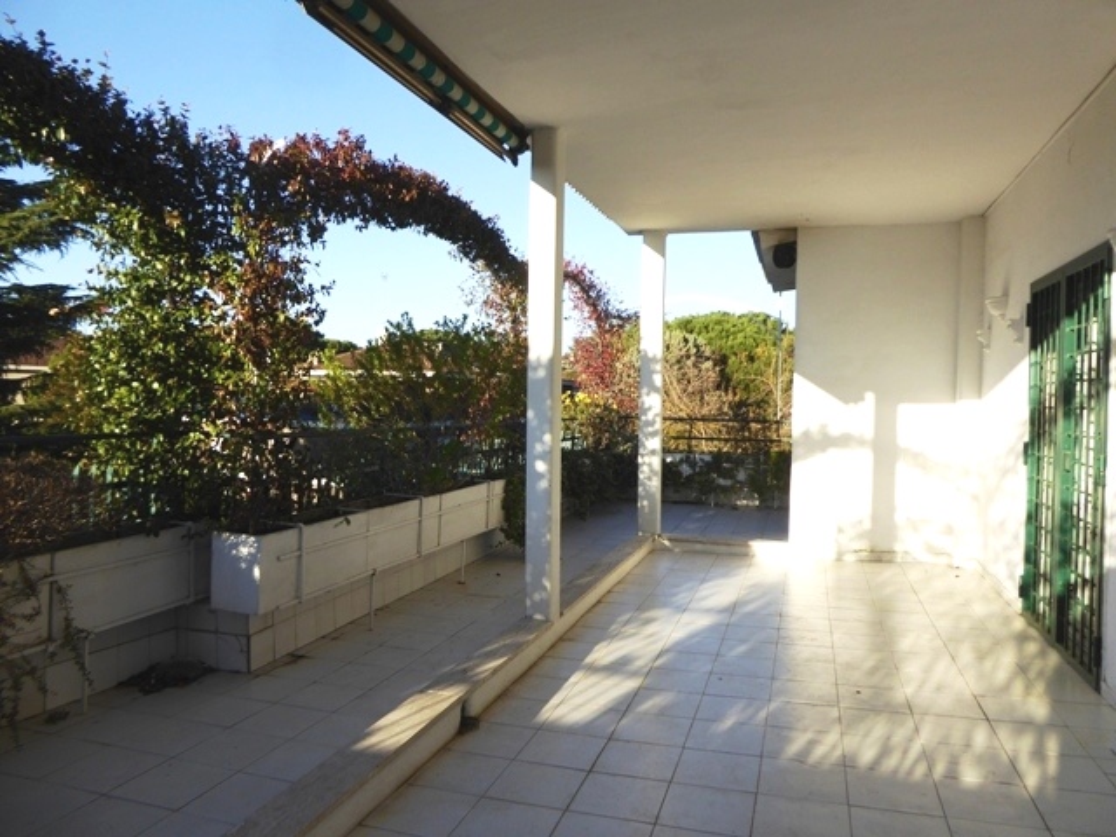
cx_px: 558
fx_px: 806
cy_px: 418
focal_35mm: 25
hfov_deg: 69.4
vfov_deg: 54.9
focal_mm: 4.3
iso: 100
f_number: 3.3
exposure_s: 1/500
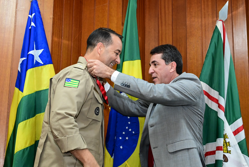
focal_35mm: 61
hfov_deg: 32.9
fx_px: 422
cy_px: 84
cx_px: 124
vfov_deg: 22.3
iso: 4000
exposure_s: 1/125
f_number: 4.5
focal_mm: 41
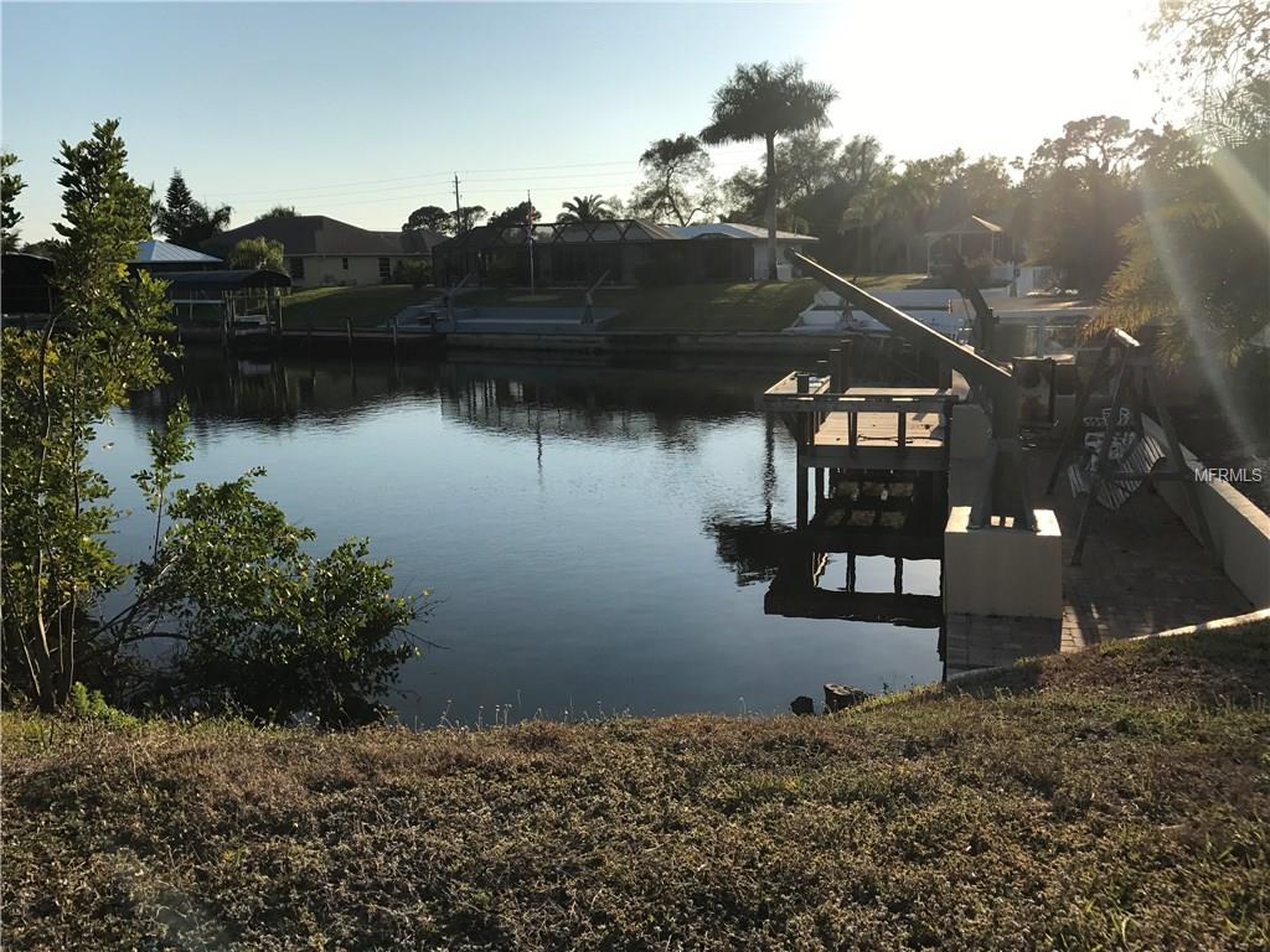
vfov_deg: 49.7
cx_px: 635
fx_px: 1027
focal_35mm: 28
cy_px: 476
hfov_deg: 63.4
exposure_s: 1/2817
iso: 20
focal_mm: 3.99
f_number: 1.8
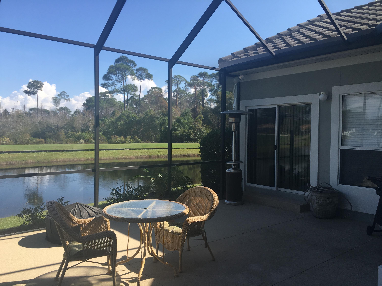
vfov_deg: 48.2
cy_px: 143
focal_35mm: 29
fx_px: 320
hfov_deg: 61.7
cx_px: 191
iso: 25
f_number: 2.2
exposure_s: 1/605
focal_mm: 4.15
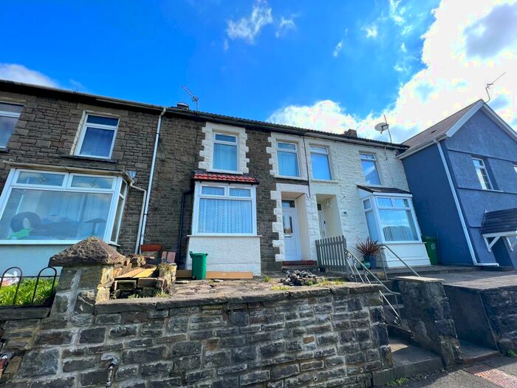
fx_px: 194
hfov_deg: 106.2
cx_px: 258
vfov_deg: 89.9
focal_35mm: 13
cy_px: 194
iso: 32
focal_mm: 1.57
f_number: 1.8
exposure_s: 1/797
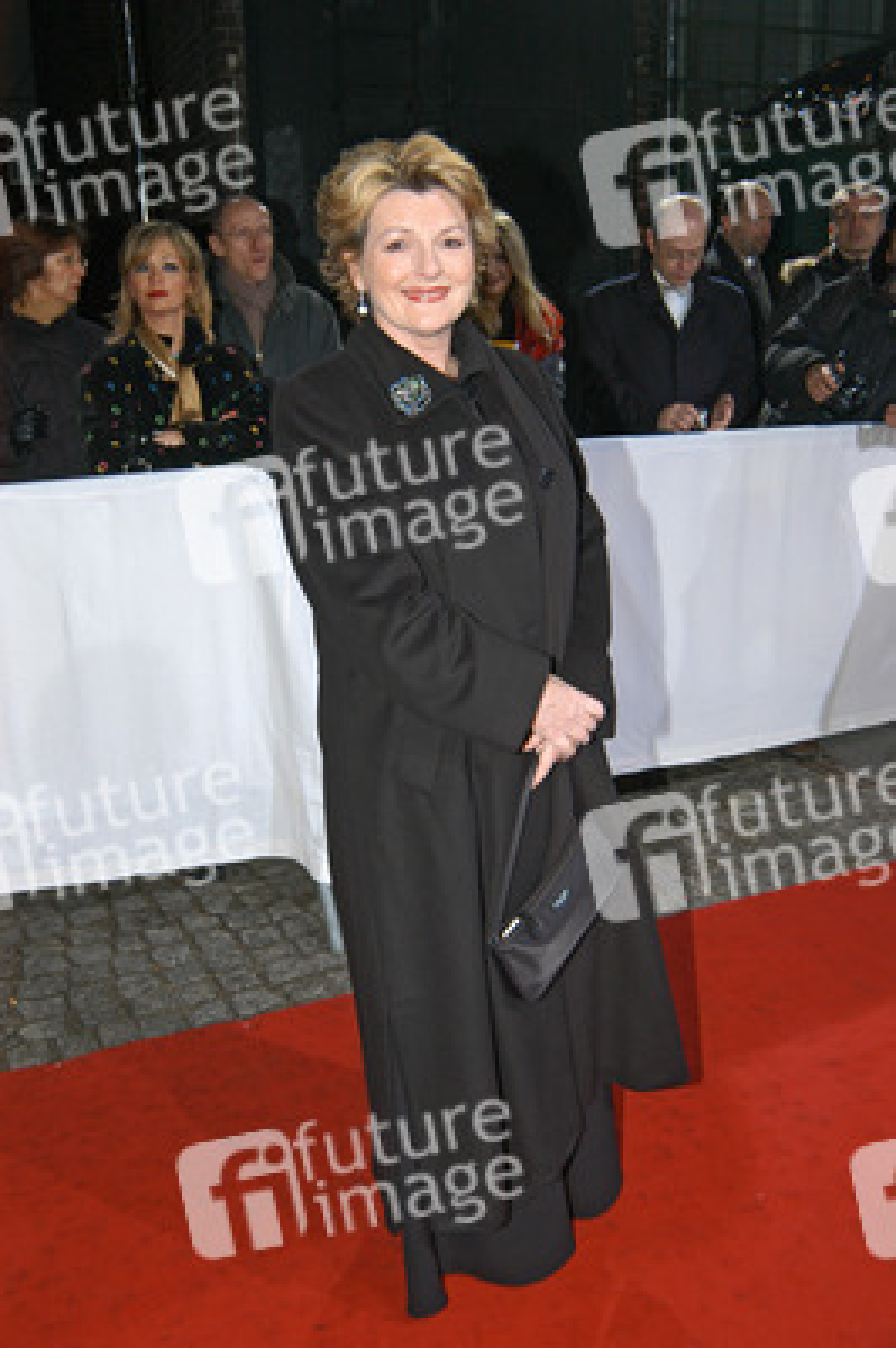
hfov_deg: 38.3
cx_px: 448
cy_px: 674
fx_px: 1290
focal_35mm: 34
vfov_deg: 55.1
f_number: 4.5
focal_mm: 23
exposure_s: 1/80
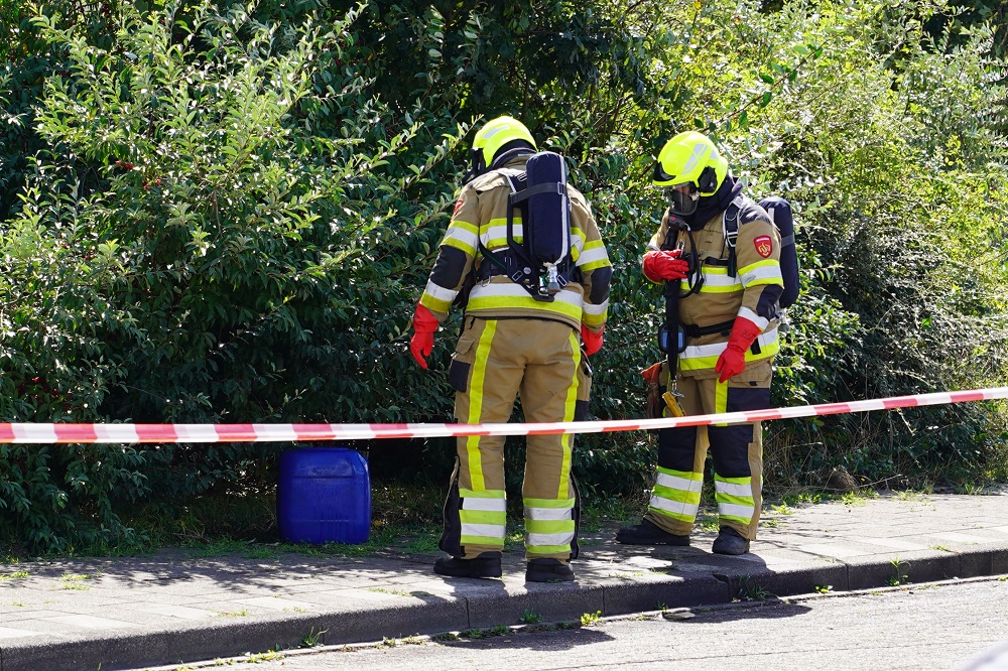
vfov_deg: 13.0
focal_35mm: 105
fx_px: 2939
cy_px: 336
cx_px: 504
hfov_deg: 19.5
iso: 100
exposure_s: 1/200
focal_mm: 105
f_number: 5.6
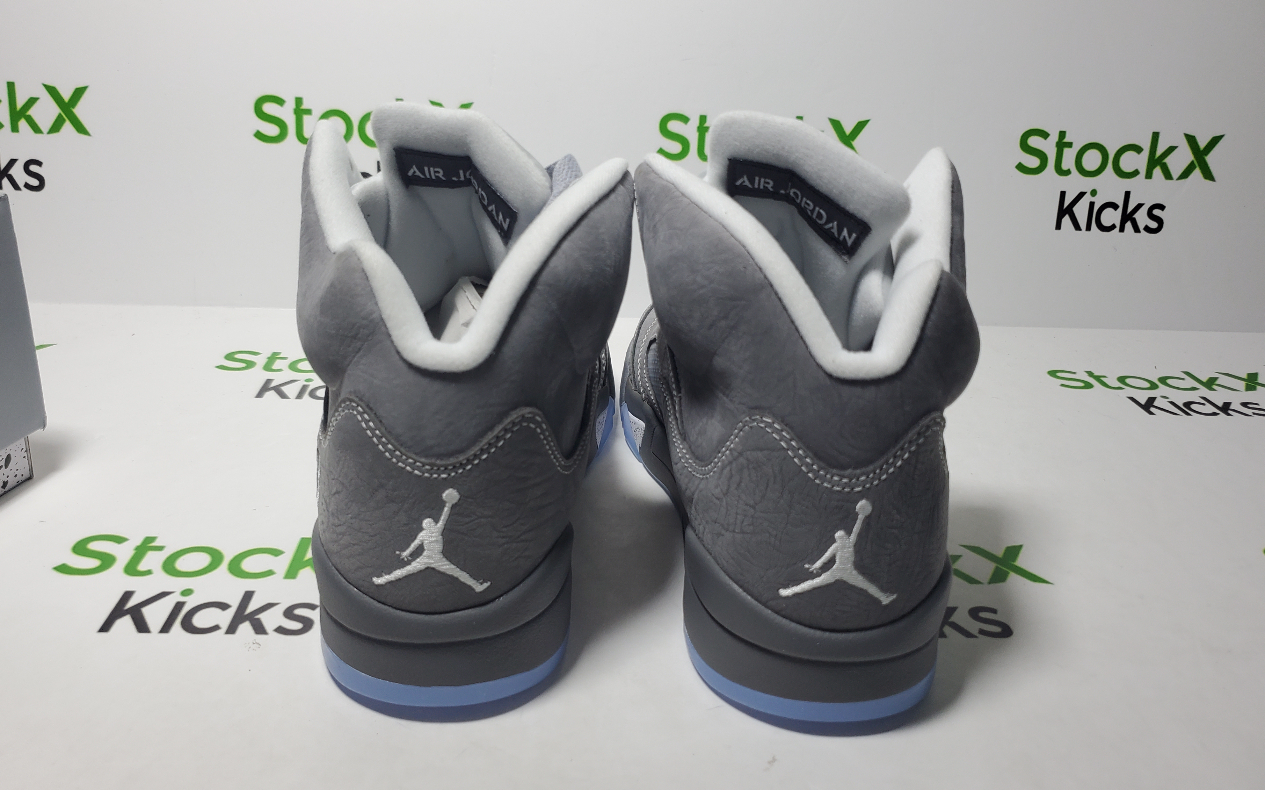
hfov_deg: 66.5
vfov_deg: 44.5
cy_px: 394
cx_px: 633
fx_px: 965
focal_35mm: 28
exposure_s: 1/461
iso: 50
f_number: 1.5
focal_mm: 4.3
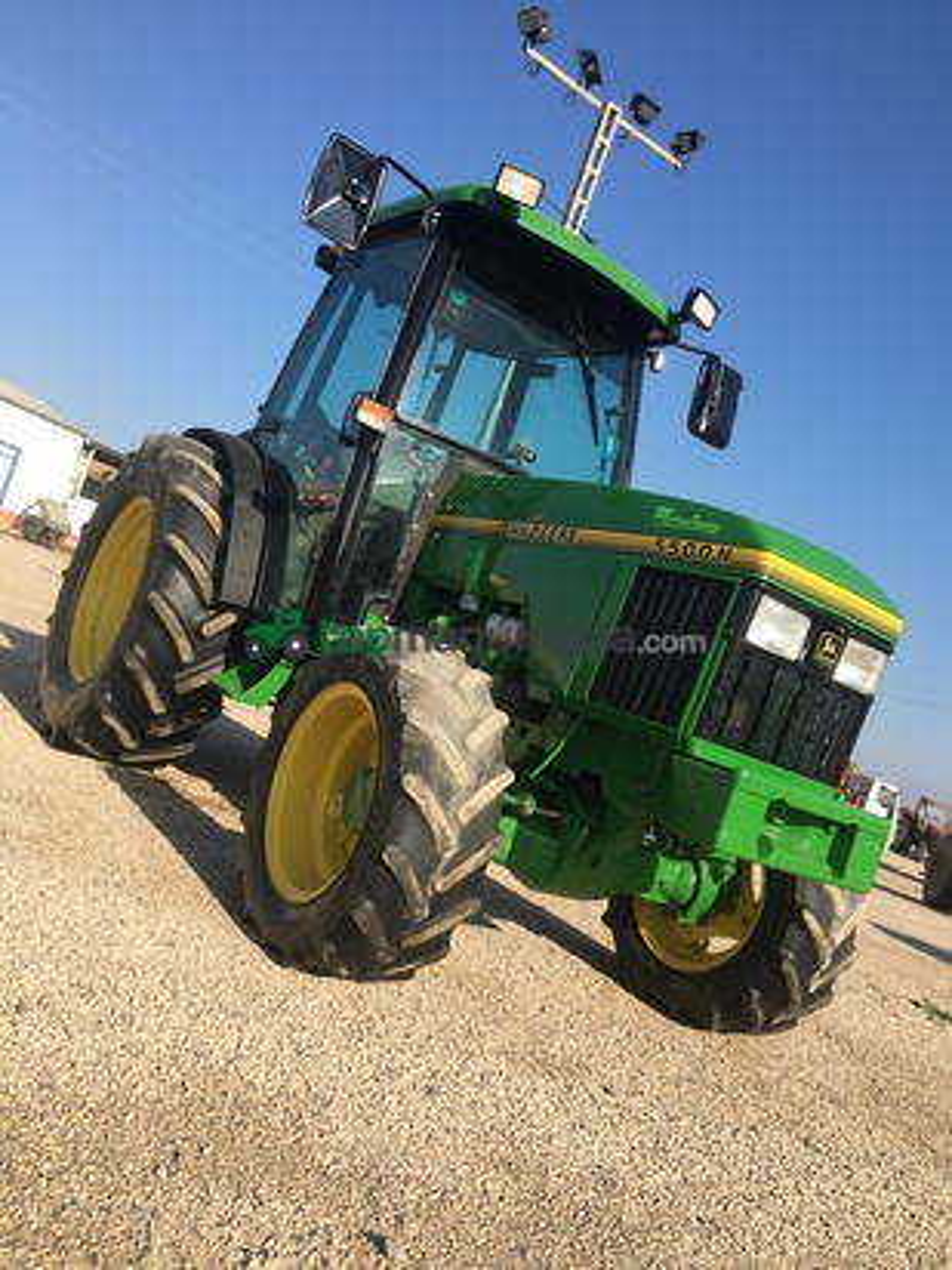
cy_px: 635
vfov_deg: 61.7
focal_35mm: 29
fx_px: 1063
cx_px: 476
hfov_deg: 48.2
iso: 25
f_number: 2.2
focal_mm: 4.15
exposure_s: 1/1202
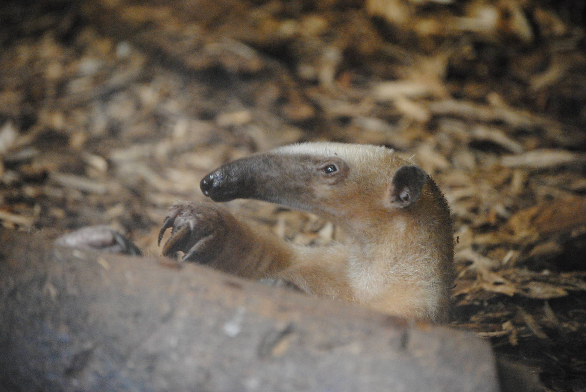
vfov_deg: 7.3
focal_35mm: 188
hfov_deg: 11.0
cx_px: 293
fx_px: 3056
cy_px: 196
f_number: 4.8
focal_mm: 125
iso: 1600
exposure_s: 1/50
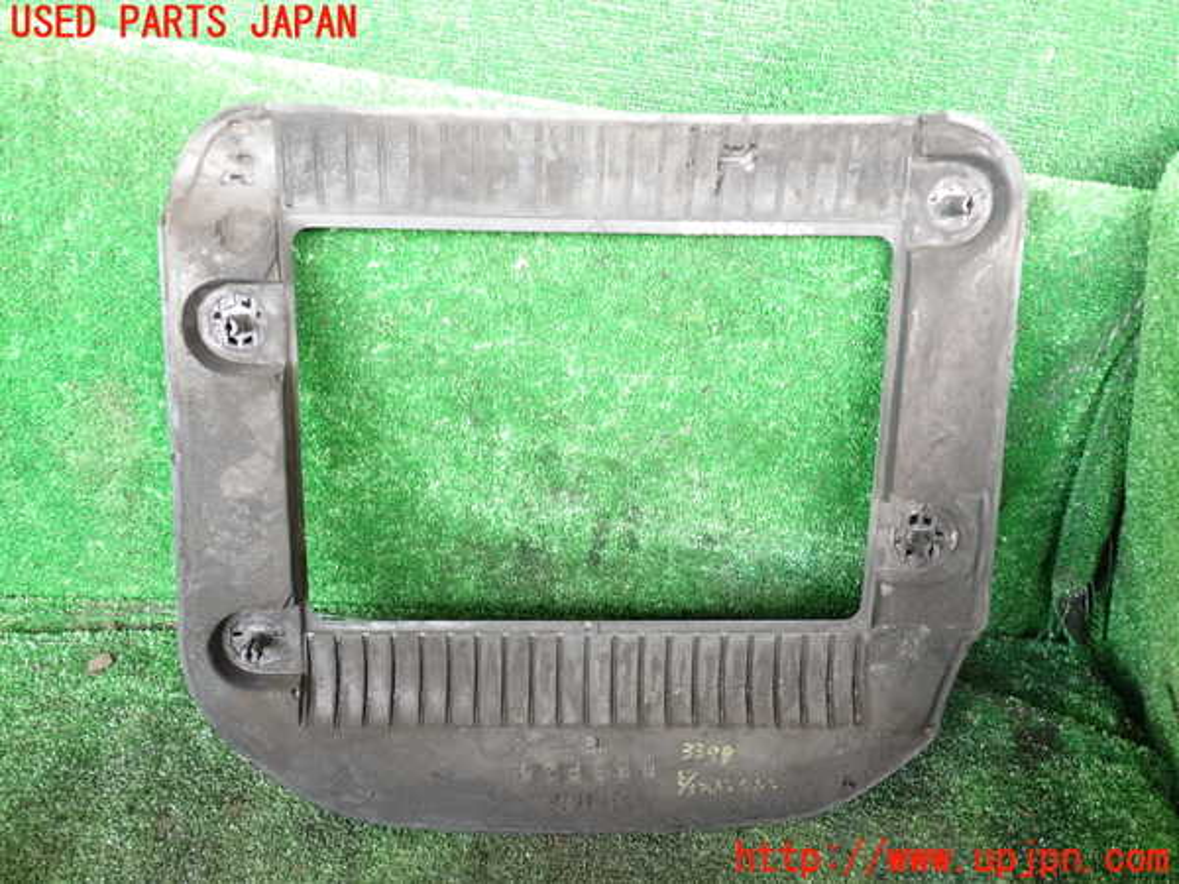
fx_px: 1022
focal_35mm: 30
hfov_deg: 60.0
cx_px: 590
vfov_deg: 46.8
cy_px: 442
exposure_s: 1/30
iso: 250
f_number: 2.3
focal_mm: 5.4
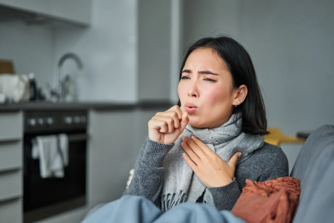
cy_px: 112
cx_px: 167
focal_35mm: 55
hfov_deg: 36.2
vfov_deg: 24.6
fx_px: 510
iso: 1250
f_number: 1.8
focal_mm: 55
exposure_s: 1/125
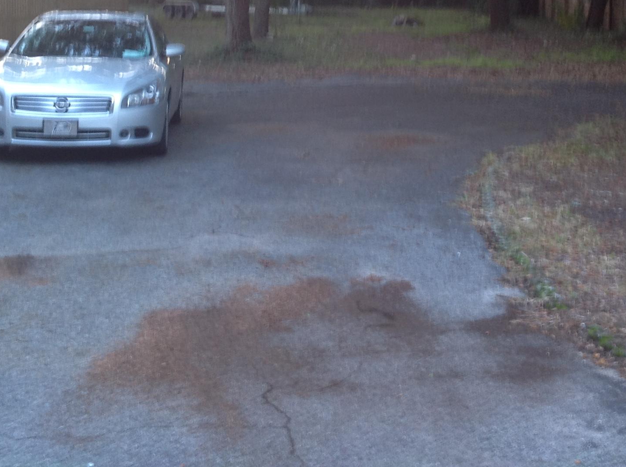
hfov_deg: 30.8
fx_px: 1138
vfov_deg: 22.7
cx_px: 310
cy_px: 48
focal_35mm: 63
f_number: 2.4
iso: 50
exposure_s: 1/15
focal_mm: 4.28
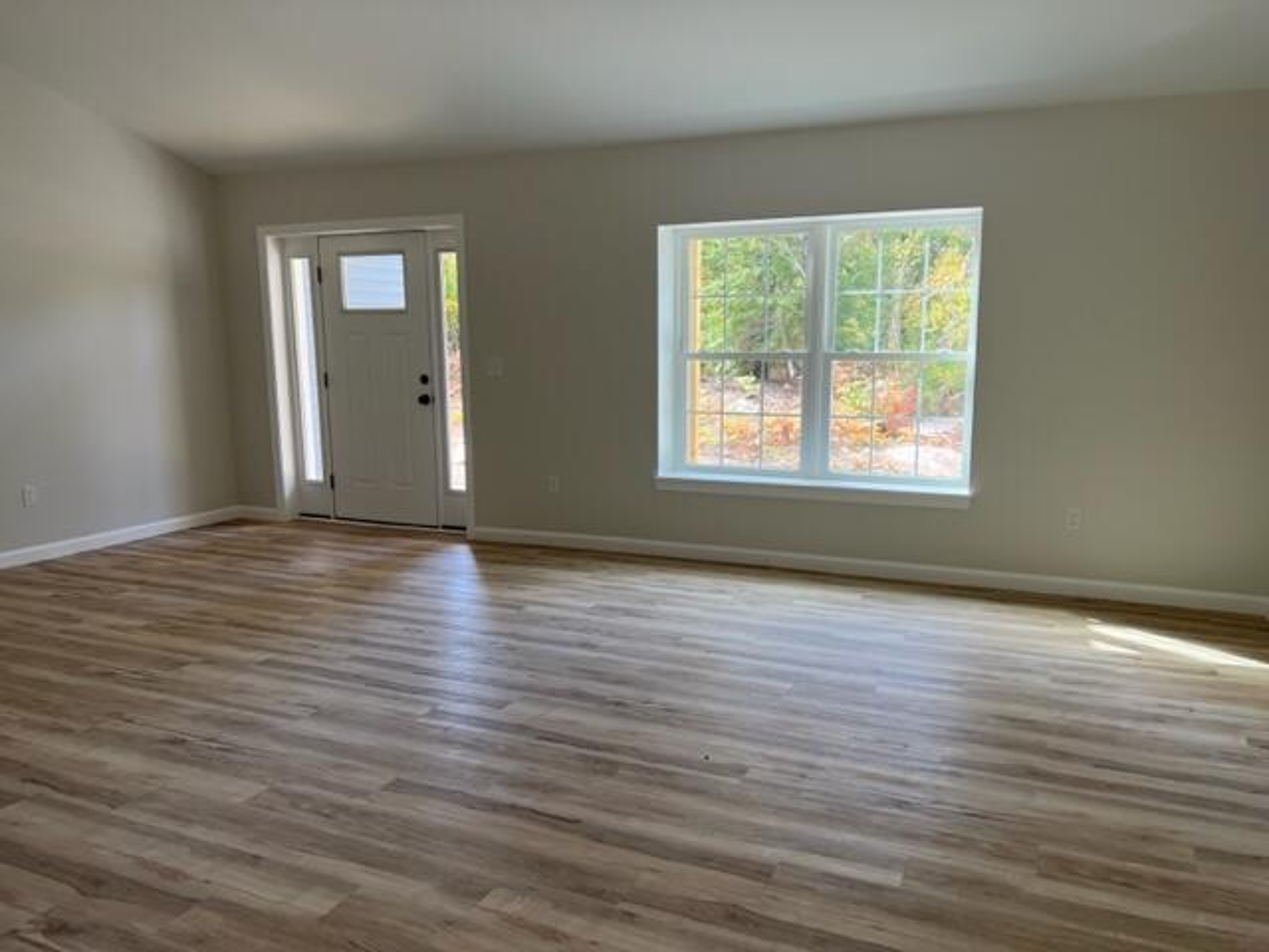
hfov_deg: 67.3
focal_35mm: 26
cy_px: 476
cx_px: 634
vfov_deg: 53.1
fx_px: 953
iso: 50
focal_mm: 5.7
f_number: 1.5
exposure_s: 1/158
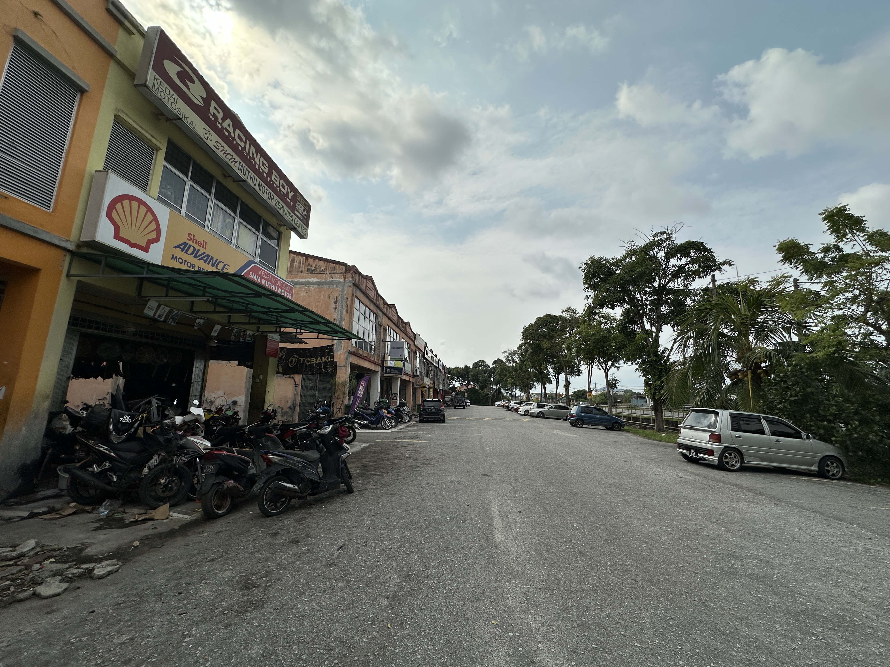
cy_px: 334
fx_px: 360
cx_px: 445
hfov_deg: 102.1
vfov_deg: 85.7
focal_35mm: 14
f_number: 2.2
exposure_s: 1/5814
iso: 50
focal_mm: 2.22
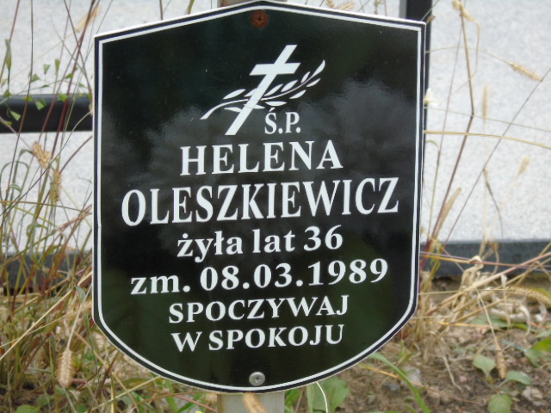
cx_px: 276
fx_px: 4425
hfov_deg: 7.1
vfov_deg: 5.3
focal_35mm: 278
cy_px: 206
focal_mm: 50
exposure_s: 1/125
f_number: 4.9
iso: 320
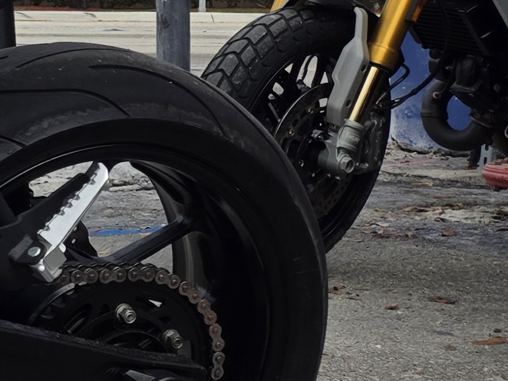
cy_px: -119
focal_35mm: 113
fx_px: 1659
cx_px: -667
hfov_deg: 13.4
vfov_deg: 12.7
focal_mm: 5.4
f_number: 1.8
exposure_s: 1/1252
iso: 25
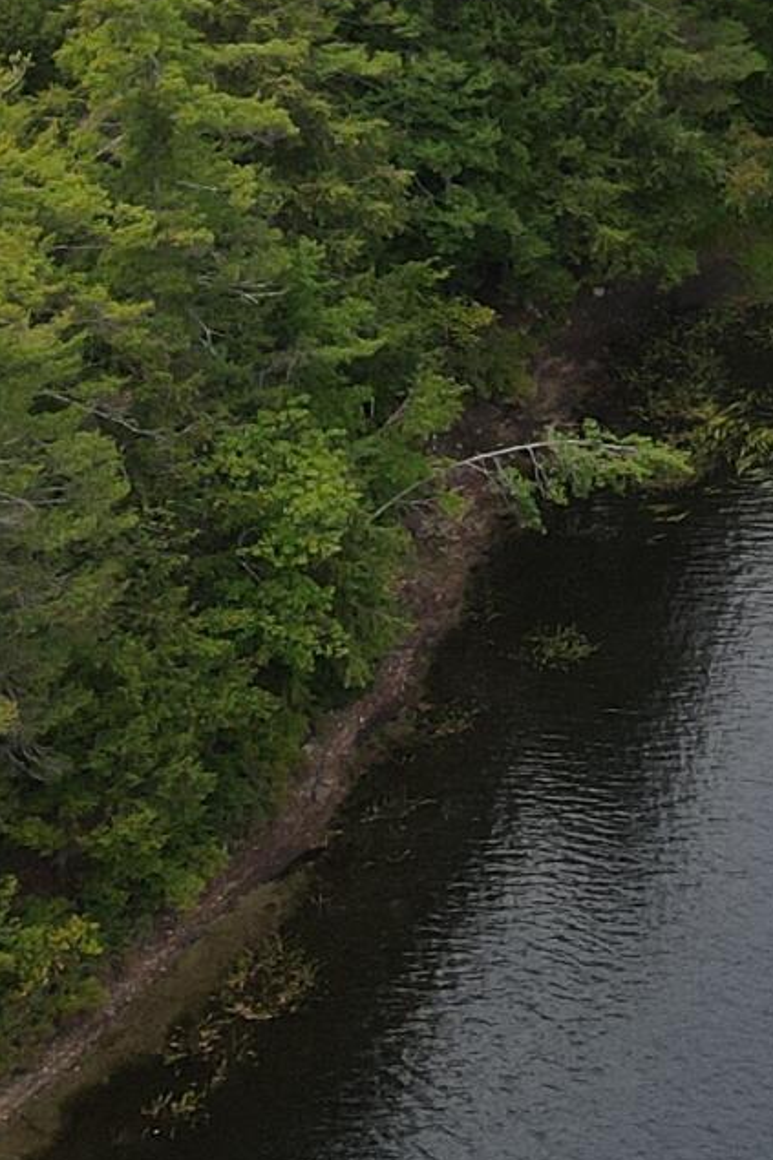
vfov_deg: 16.3
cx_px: 1215
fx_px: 3802
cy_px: -398
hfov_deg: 11.1
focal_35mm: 118
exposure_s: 1/320
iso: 100
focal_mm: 4.5
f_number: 2.8
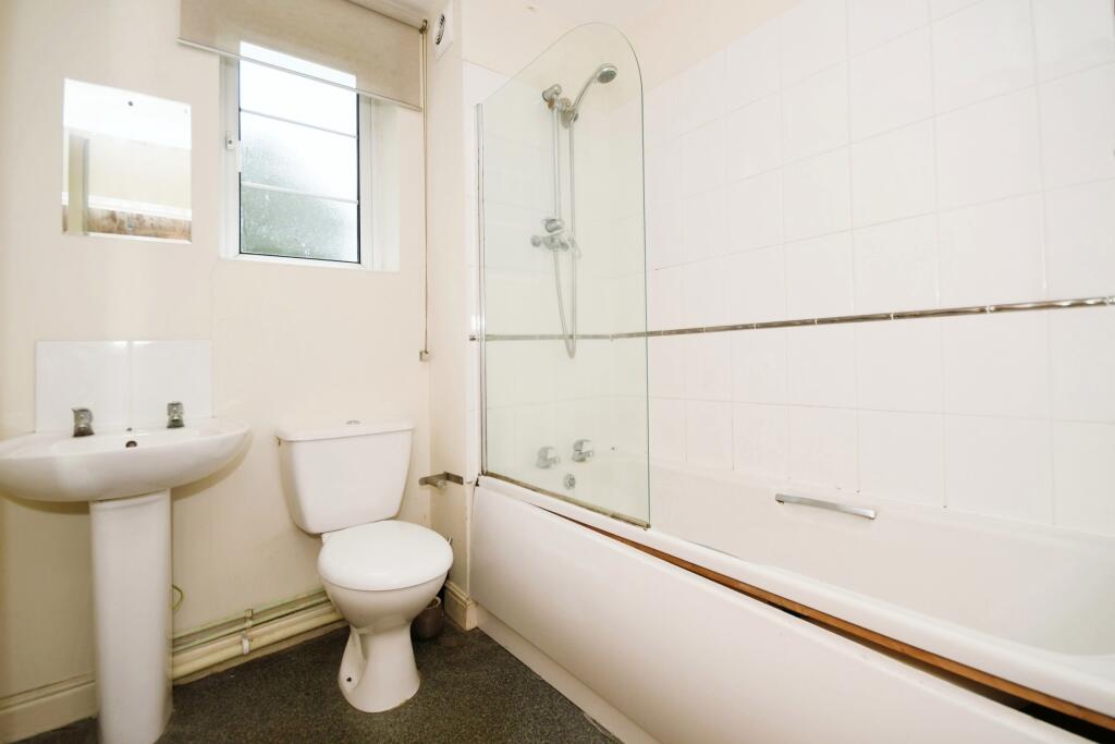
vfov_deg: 77.3
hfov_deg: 100.4
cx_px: 558
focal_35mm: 15
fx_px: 465
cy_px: 372
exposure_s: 1/60
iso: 400
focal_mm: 10
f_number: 8
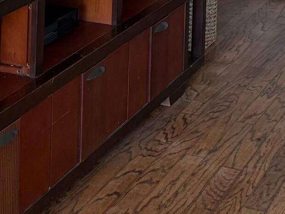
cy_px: -162
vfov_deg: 11.8
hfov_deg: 16.8
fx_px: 964
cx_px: 145
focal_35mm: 117
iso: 160
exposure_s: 1/121
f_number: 1.78
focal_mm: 6.76
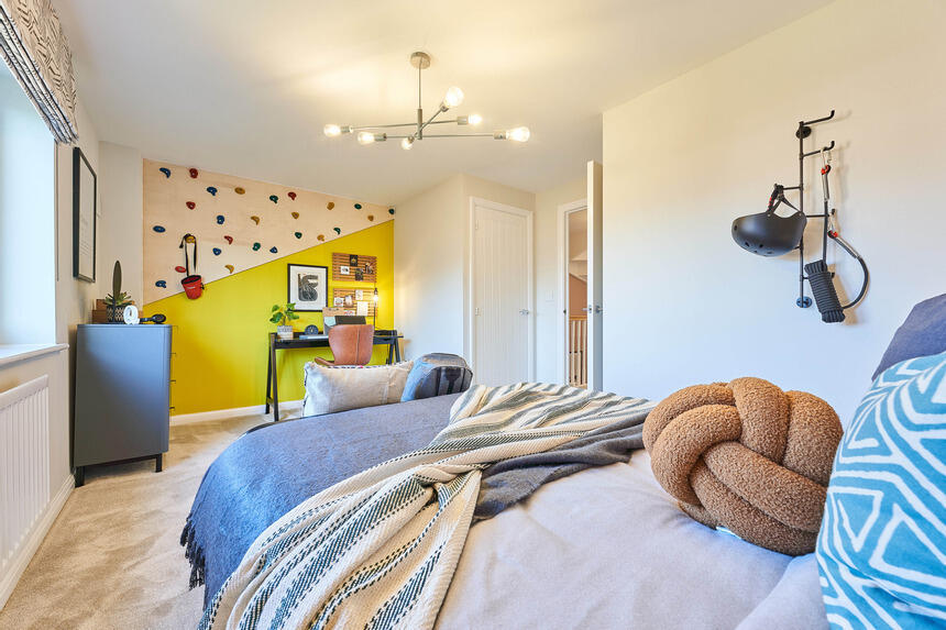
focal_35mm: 14
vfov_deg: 81.2
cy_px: 315
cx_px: 473
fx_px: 368
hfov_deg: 104.3
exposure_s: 1/3
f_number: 10
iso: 100
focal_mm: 14
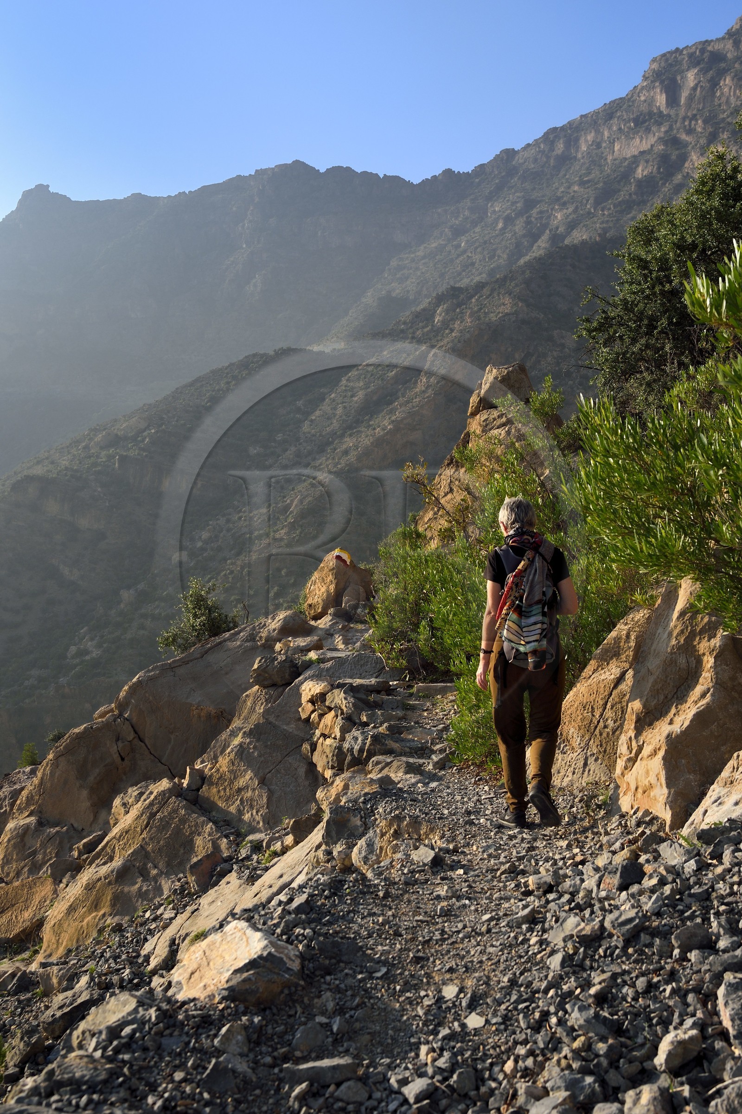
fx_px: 1176
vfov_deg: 50.7
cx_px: 371
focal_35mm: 38
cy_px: 557
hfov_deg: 35.0
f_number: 9
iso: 200
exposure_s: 1/400
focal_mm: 38
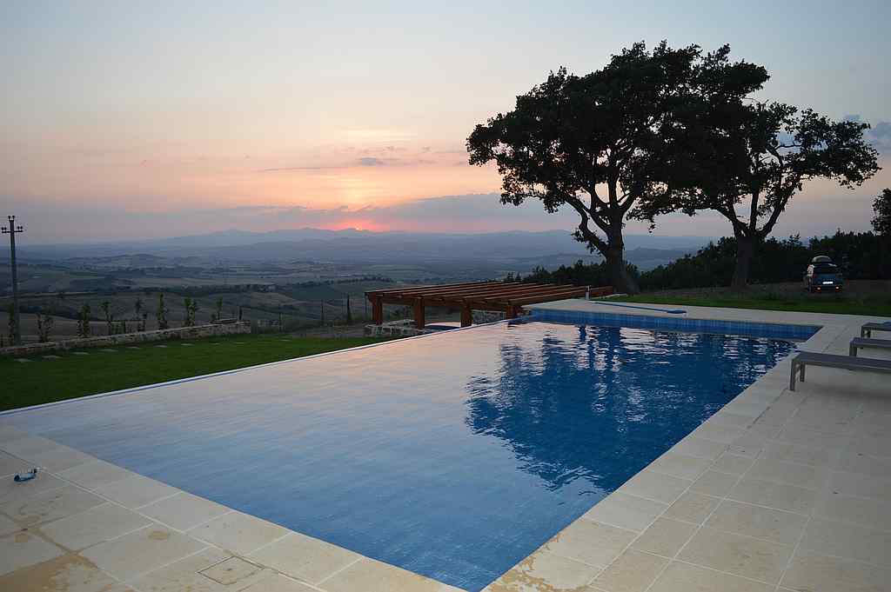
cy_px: 296
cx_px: 446
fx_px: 668
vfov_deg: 47.9
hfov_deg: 67.4
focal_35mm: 27
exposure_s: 1/125
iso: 140
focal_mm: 18
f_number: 4
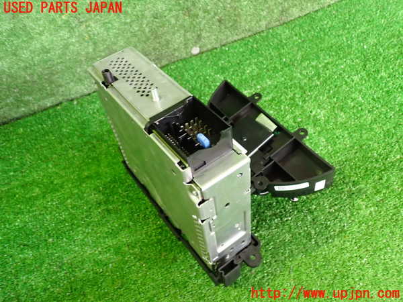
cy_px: 151
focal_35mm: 30
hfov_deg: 60.0
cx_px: 202
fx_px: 349
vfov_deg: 46.8
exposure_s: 1/30
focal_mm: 5.4
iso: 640
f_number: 2.3
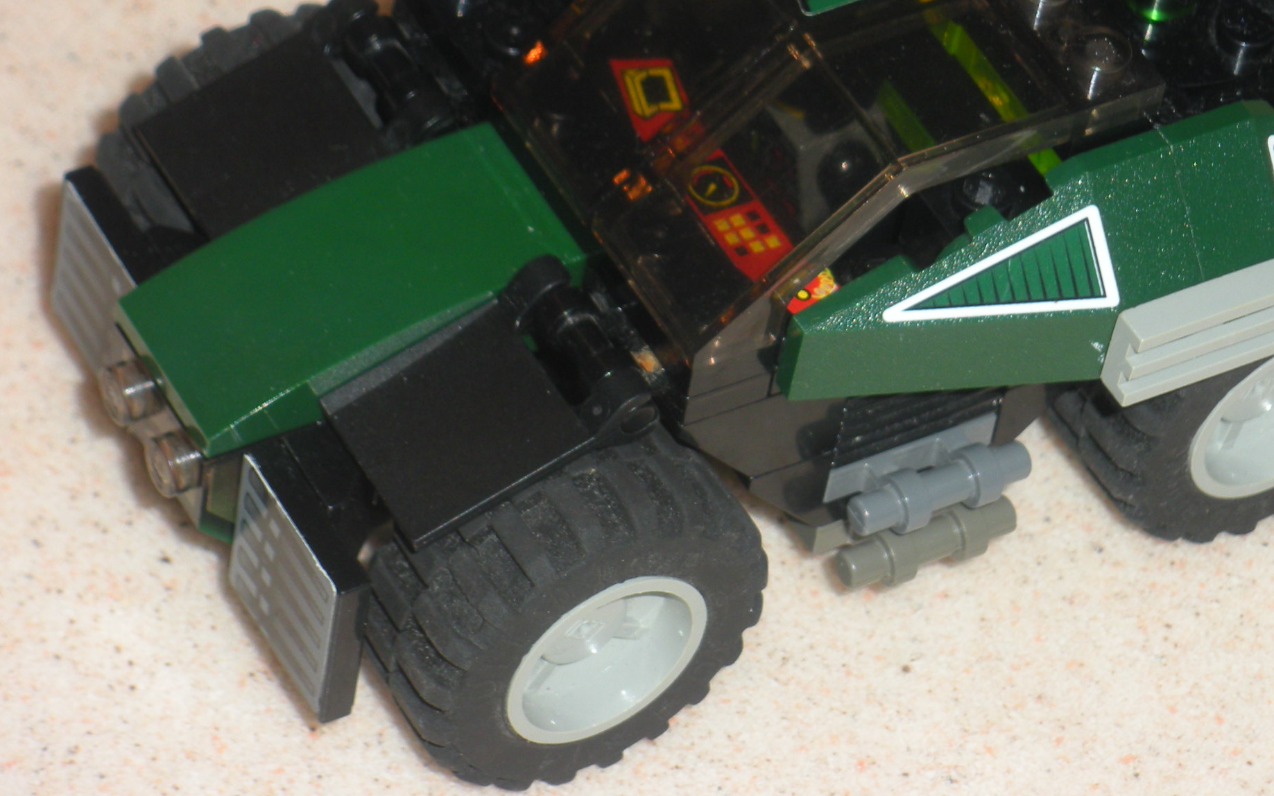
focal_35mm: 181
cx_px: 818
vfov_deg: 7.2
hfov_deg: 11.6
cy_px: 159
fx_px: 6284
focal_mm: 21.2
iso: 64
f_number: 5.3
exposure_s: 1/125
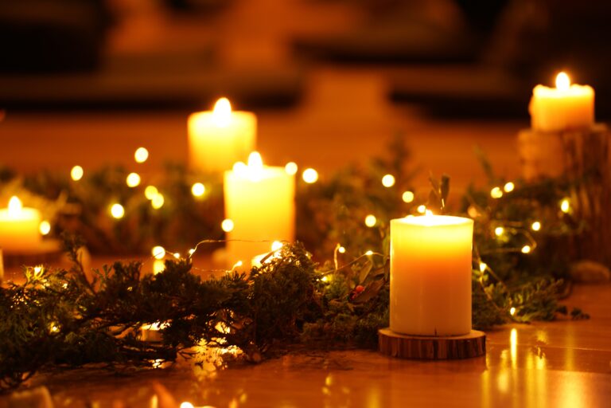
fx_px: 3055
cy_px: 204
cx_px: 306
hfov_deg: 11.4
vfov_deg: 7.6
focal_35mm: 180
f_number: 3.2
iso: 640
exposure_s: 1/8
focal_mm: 180
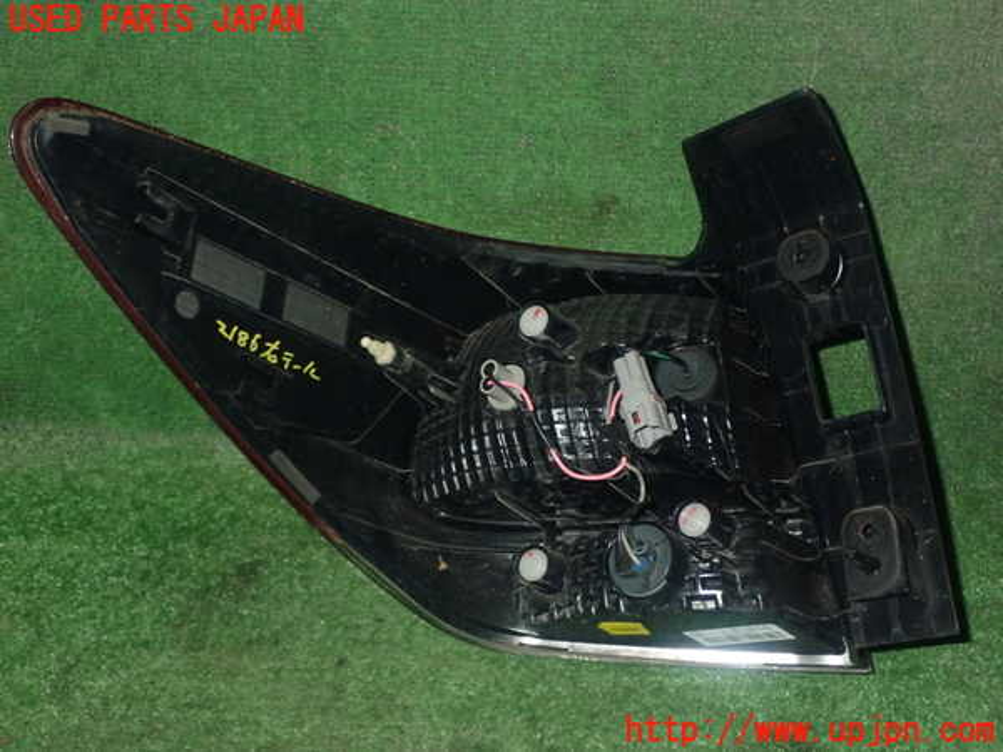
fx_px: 1362
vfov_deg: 30.9
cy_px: 376
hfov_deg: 40.4
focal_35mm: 47
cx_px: 502
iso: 800
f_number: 9
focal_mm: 8.4
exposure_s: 1/50
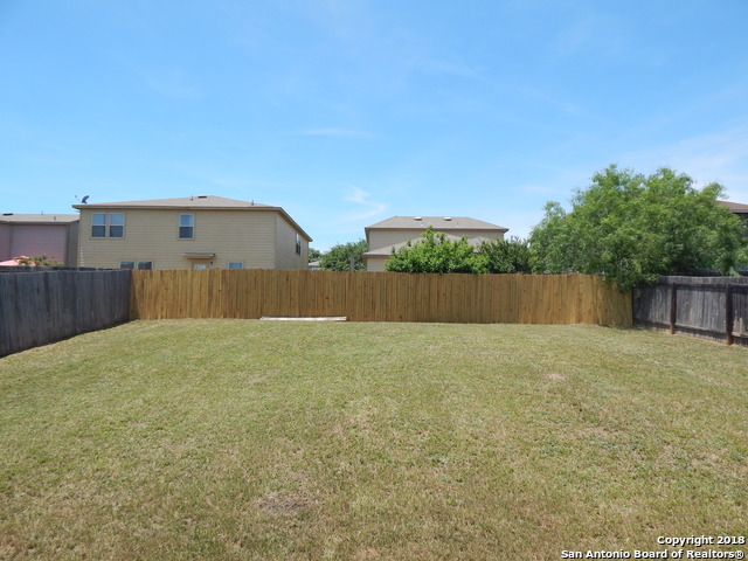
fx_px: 497
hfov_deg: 73.9
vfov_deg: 58.9
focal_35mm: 23
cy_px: 280
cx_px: 374
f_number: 3
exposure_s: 1/1000
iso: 125
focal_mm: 4
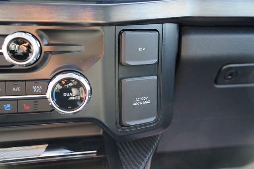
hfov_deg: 51.9
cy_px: 84
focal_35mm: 37
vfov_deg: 36.0
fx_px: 261
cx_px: 127
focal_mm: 37
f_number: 4
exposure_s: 1/60
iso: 400
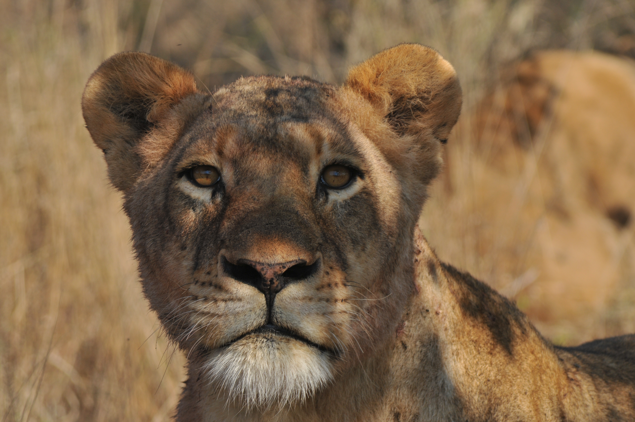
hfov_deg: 4.6
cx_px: 318
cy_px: 211
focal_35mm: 450
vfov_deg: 3.0
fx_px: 7928
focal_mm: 300
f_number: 9
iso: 200
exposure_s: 1/320
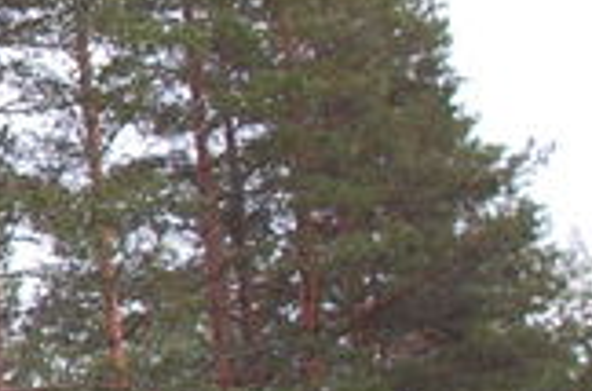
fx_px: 4254
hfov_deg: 7.5
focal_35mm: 259
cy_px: 159
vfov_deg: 5.3
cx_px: -718
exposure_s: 1/125
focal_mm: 35
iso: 220
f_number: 5.6
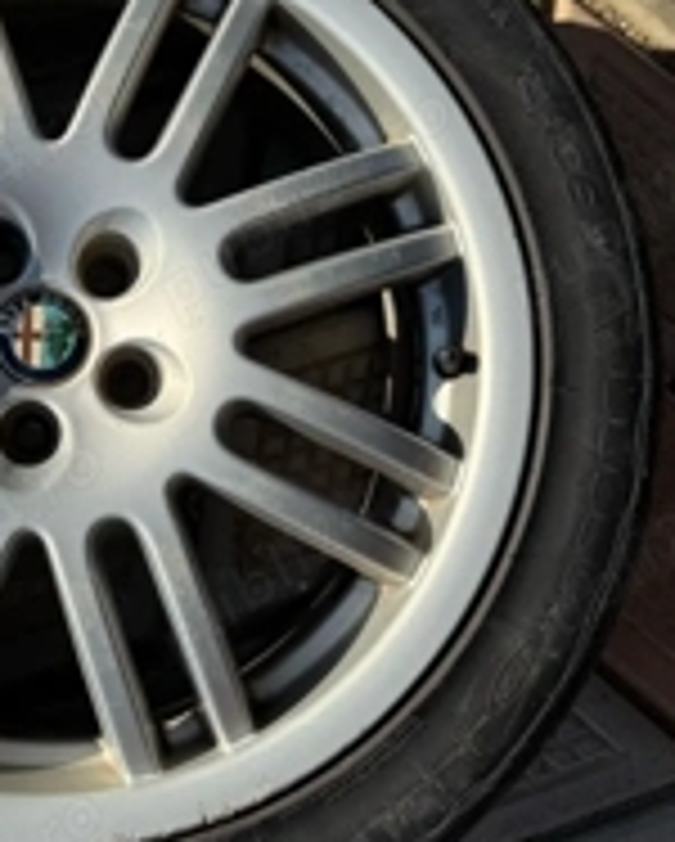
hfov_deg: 28.9
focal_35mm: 50
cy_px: 257
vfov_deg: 36.8
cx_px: 45
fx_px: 1247
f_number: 1.78
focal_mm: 6.76
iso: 80
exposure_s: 1/2710
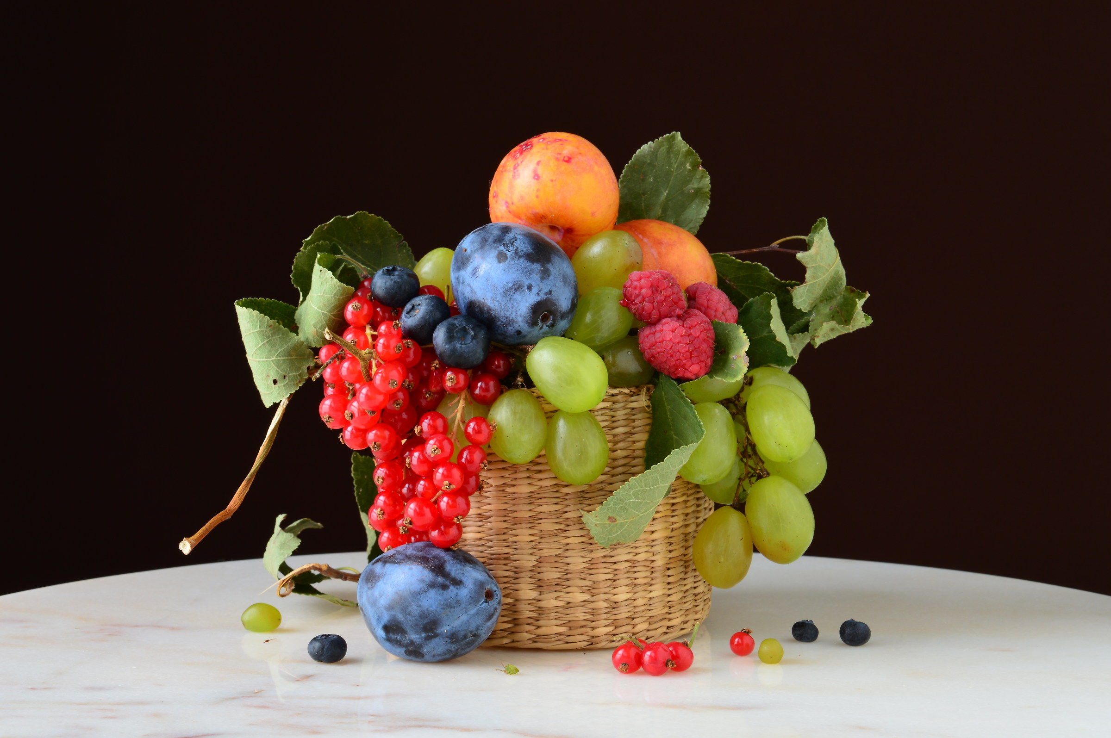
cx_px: 556
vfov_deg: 16.5
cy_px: 369
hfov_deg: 24.6
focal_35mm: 82
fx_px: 2543
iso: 100
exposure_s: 1.3
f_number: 18
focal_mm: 55
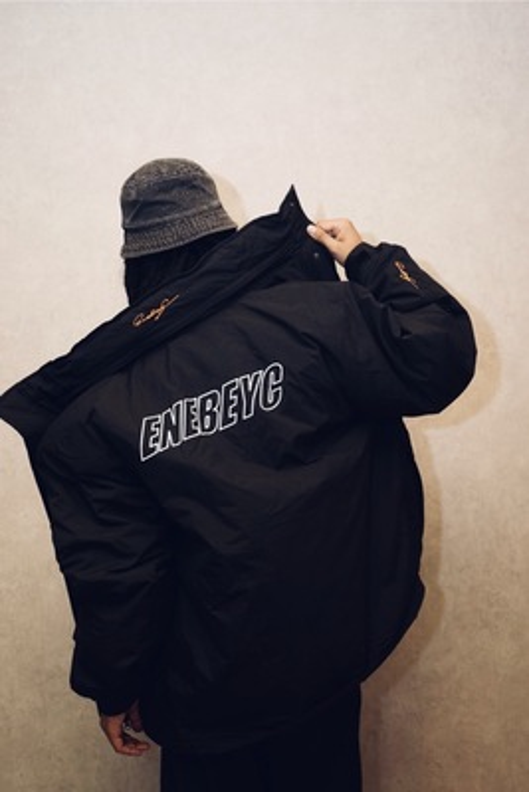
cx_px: 264
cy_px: 396
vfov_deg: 55.8
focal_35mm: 34
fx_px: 749
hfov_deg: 38.9
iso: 400
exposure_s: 1/100
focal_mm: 23
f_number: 2.8
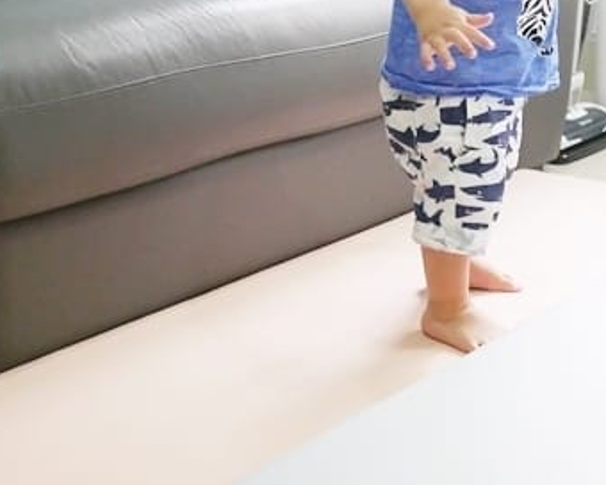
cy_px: 144
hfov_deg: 27.3
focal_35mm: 69
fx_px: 1238
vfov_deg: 22.0
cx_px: 410
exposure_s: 1/60
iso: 1250
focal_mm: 12
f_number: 3.5
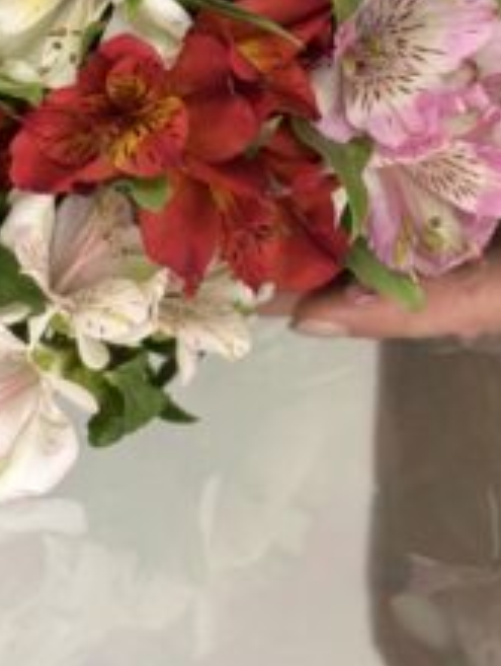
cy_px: -76
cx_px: 270
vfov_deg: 11.1
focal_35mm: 175
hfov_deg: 8.5
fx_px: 3367
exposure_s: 1/60
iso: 160
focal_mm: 6.76
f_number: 1.78
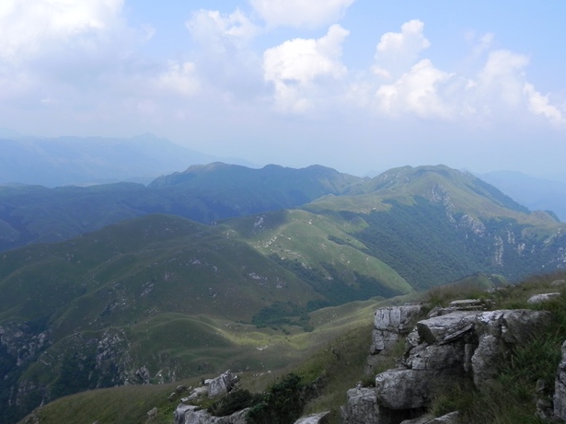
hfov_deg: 55.3
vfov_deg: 42.9
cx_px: 269
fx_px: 539
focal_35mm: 33
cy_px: 212
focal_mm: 5.2
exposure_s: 1/347
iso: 160
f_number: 7.1
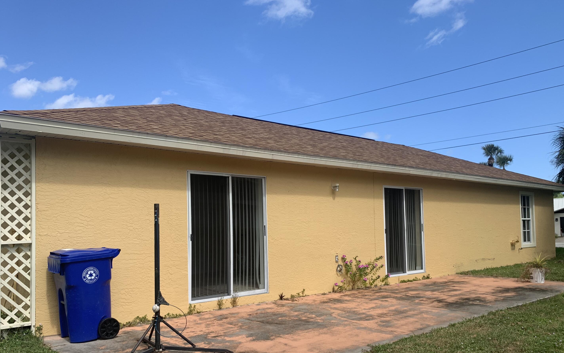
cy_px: 219
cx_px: 287
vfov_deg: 42.8
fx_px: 446
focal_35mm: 29
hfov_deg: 64.6
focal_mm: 4.25
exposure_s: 1/1953
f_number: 1.8
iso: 25
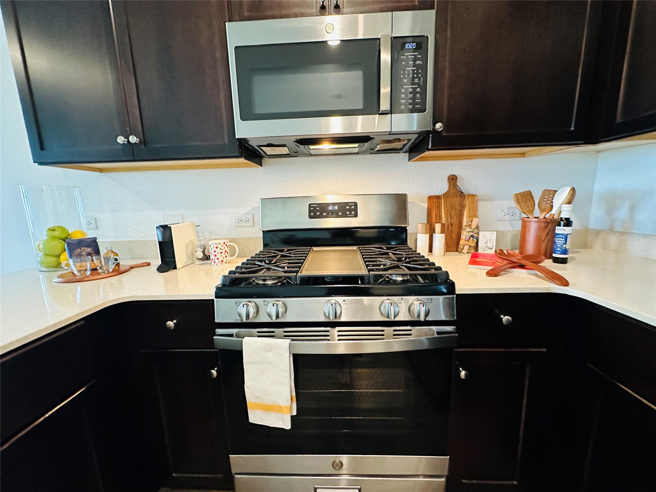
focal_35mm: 14
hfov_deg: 102.1
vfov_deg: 85.7
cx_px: 328
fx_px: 265
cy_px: 246
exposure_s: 1/60
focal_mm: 2.22
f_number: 2.2
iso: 800
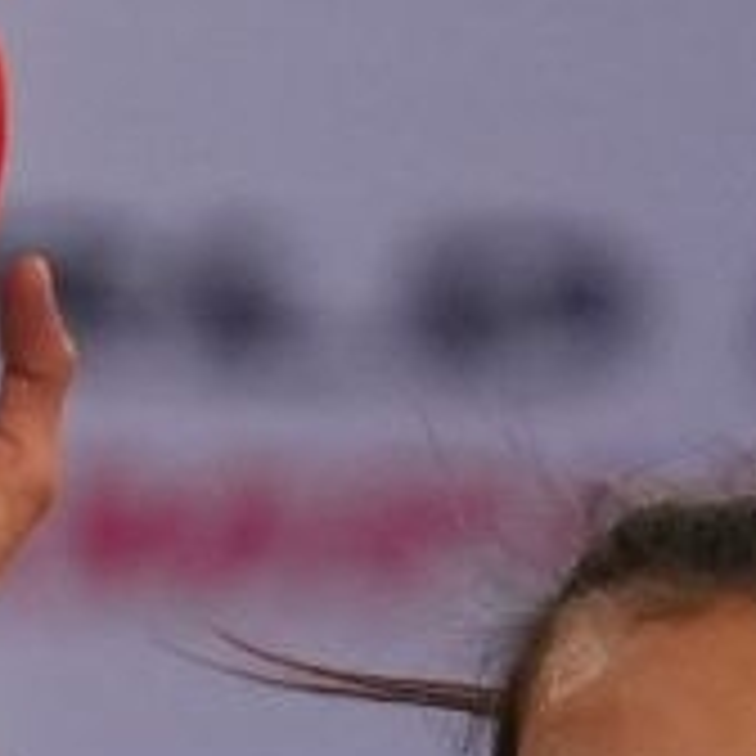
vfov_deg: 0.6
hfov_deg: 0.6
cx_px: -1246
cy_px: 2259
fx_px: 67529
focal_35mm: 2733
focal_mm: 200
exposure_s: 1/1000
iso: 1600
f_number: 2.8
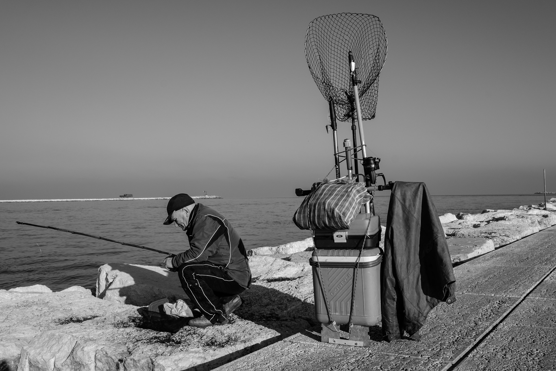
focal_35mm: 36
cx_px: 278
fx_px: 556
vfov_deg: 36.9
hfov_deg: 53.1
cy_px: 186
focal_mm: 24
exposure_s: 1/250
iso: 200
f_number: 13
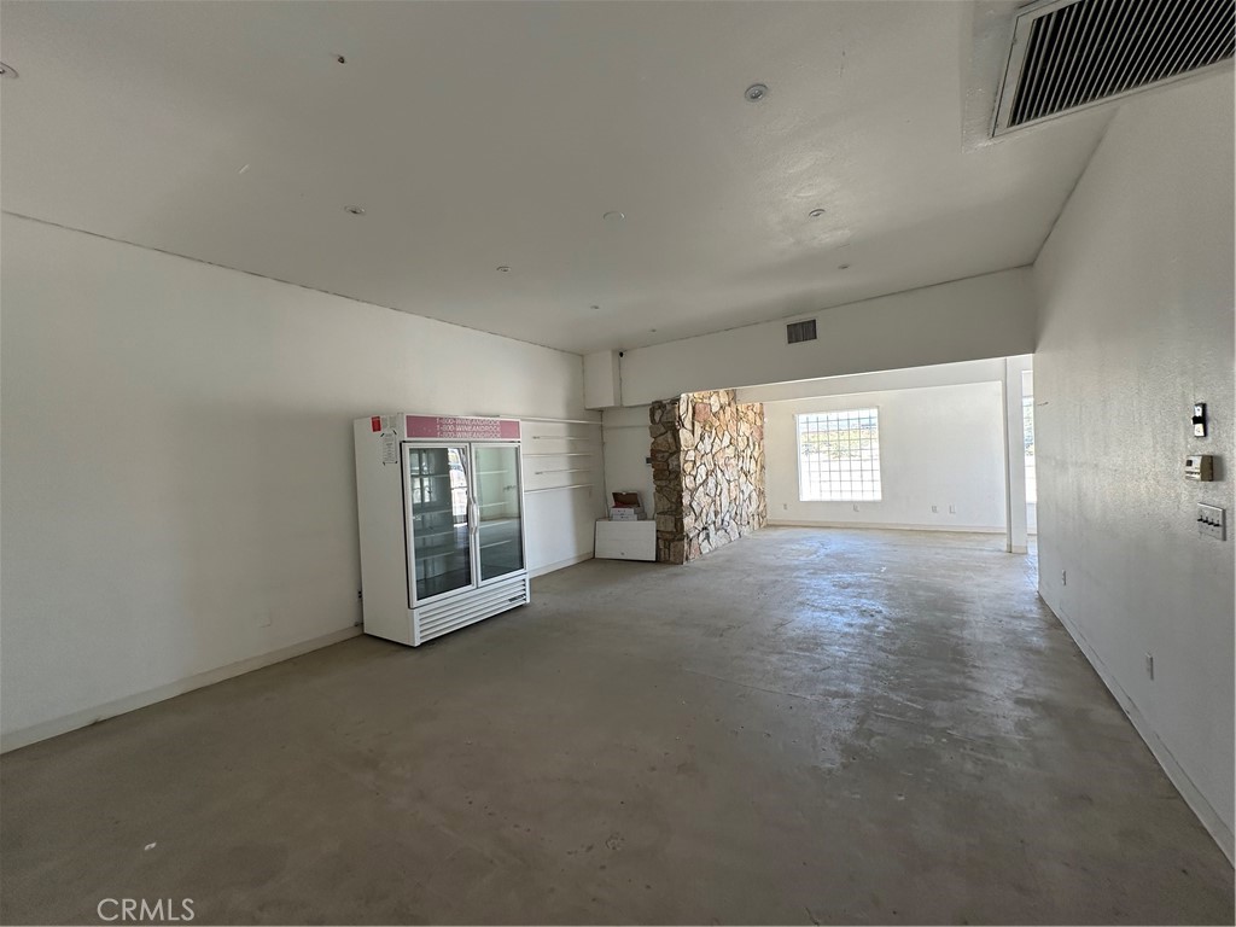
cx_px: 618
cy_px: 464
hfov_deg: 102.1
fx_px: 500
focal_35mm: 14
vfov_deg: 85.7
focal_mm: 2.22
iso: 80
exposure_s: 1/99
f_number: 2.2
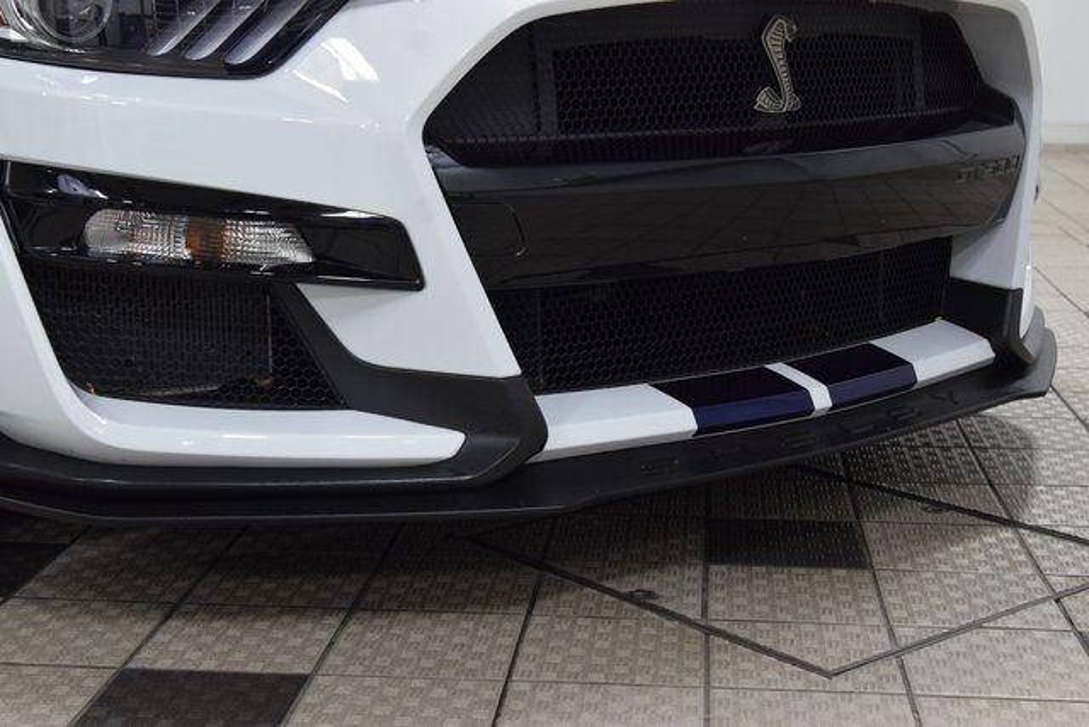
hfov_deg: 35.0
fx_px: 1725
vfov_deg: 23.8
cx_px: 544
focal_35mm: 57
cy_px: 364
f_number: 6.3
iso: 1600
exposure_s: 1/60
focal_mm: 38
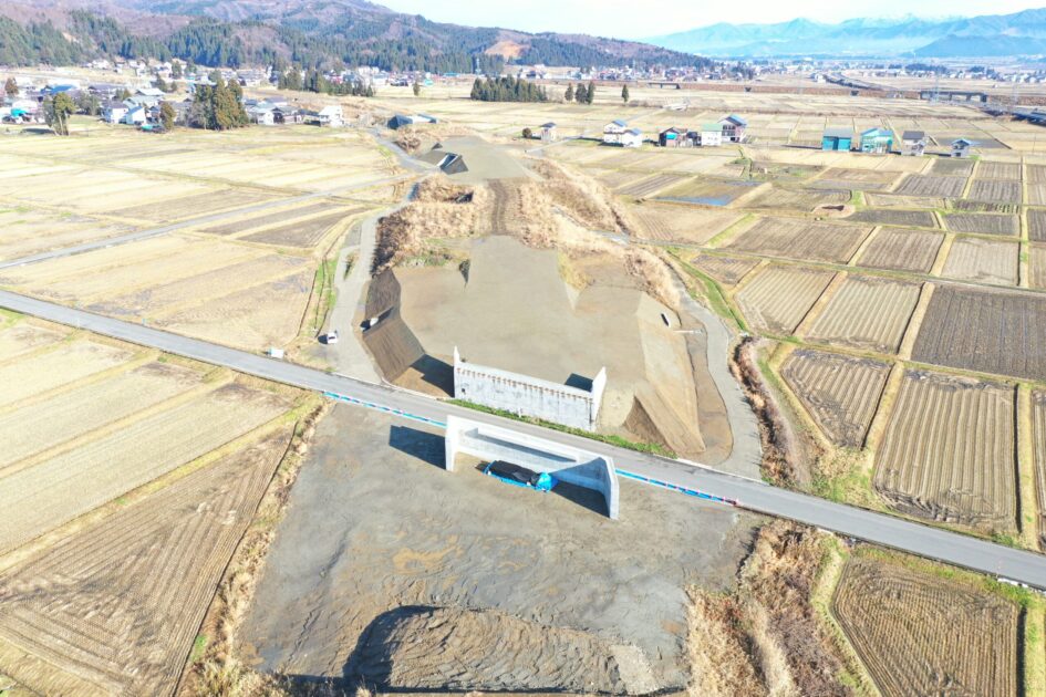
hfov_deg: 65.5
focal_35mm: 28
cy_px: 348
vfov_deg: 46.4
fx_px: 813
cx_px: 523
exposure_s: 1/200
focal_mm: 10.26
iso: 100
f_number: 4.5
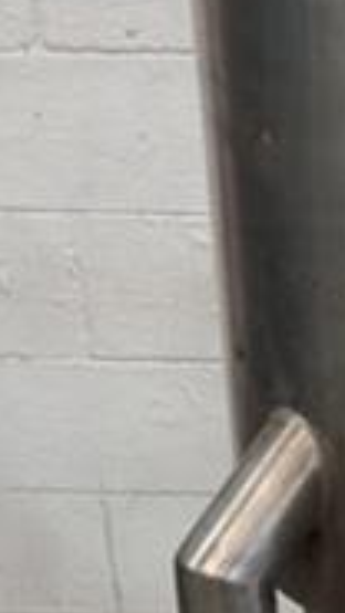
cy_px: 582
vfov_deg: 21.2
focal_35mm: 98
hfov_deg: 11.7
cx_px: 557
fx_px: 1595
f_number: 2
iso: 250
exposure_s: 1/24
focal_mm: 4.6
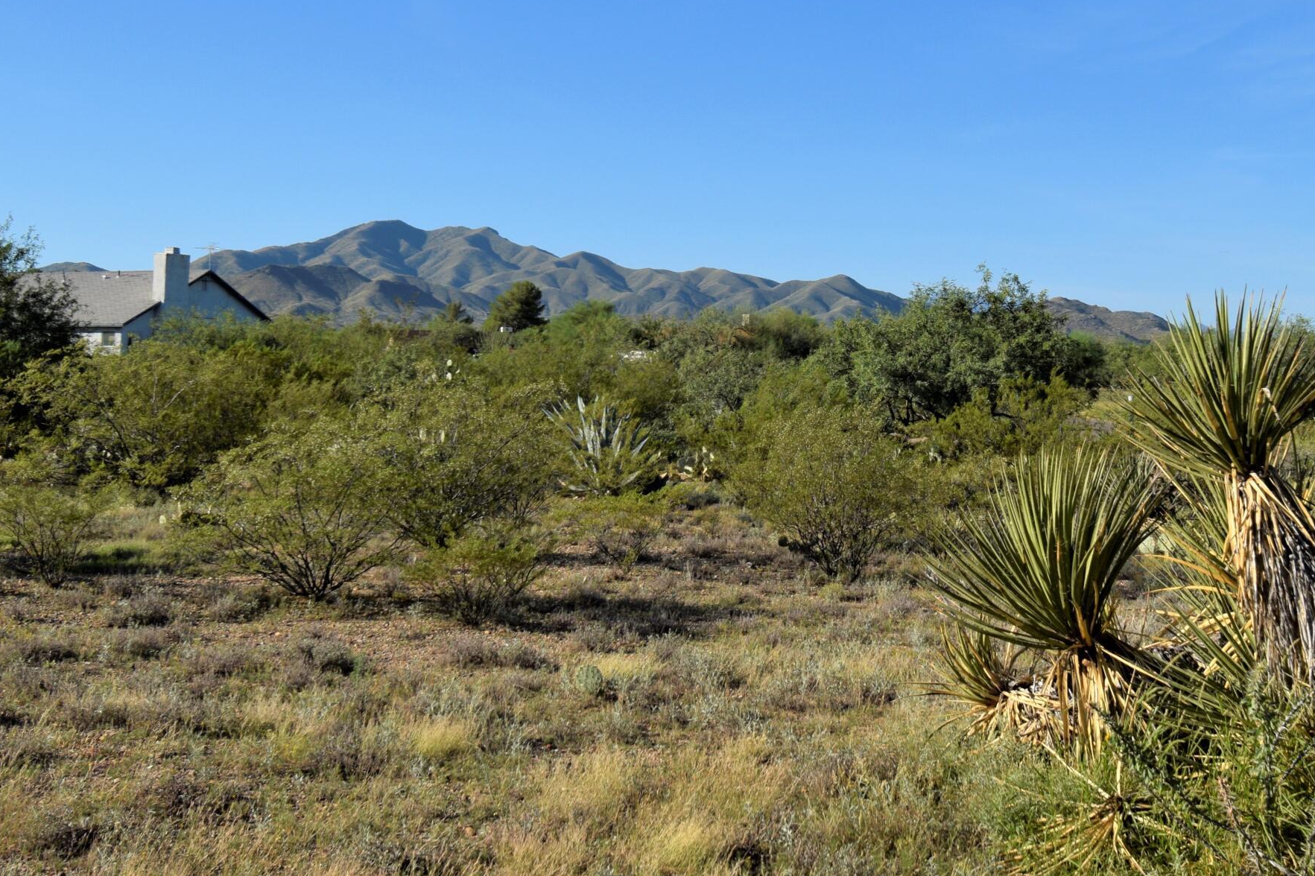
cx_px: 812
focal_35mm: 51
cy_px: 273
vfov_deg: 26.3
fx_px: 1862
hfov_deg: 38.7
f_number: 13
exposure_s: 1/200
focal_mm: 20
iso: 100
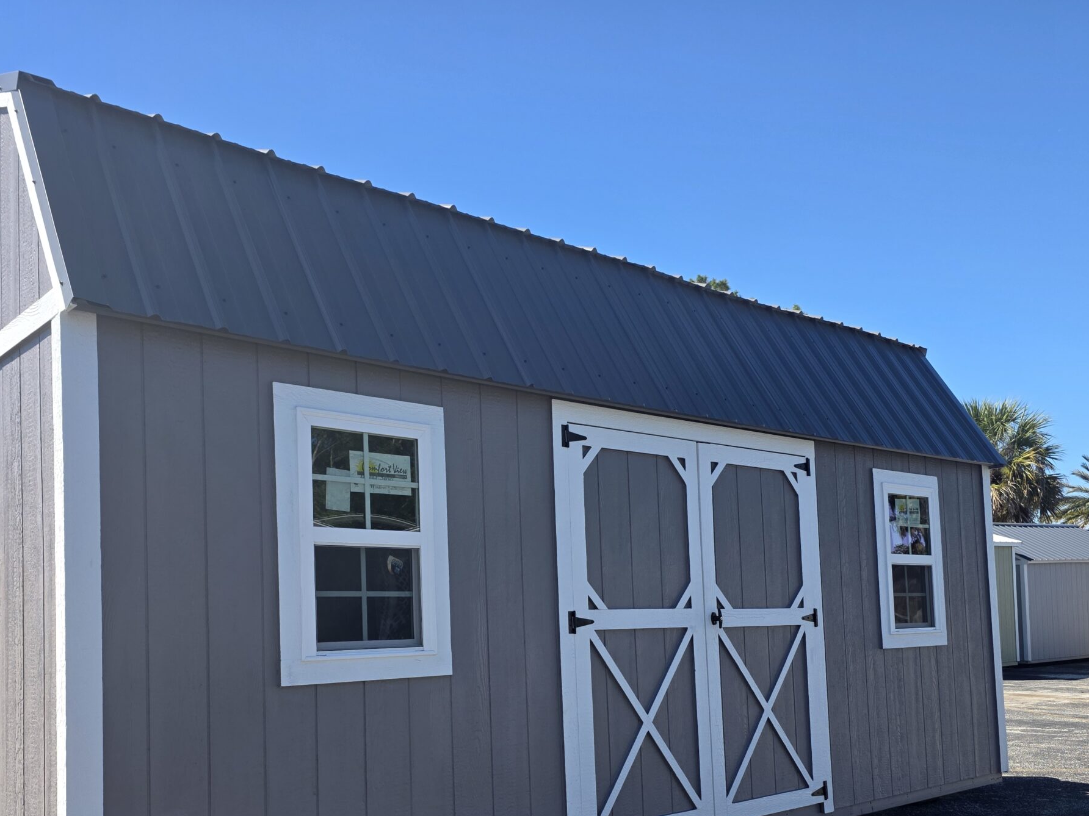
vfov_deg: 42.1
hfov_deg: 55.1
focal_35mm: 33
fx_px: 1038
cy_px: 571
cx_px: 457
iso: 80
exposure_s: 1/2874
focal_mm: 6.3
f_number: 1.7
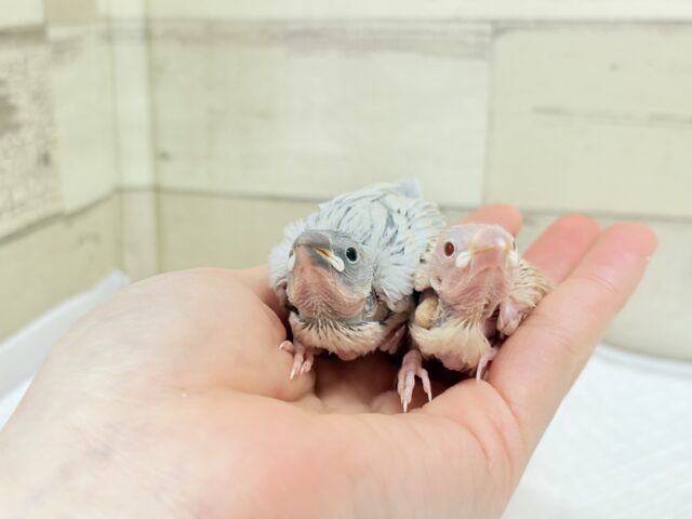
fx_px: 1040
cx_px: 346
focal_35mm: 52
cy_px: 260
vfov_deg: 28.0
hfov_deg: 36.8
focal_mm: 5.96
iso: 125
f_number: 1.6
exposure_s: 1/33
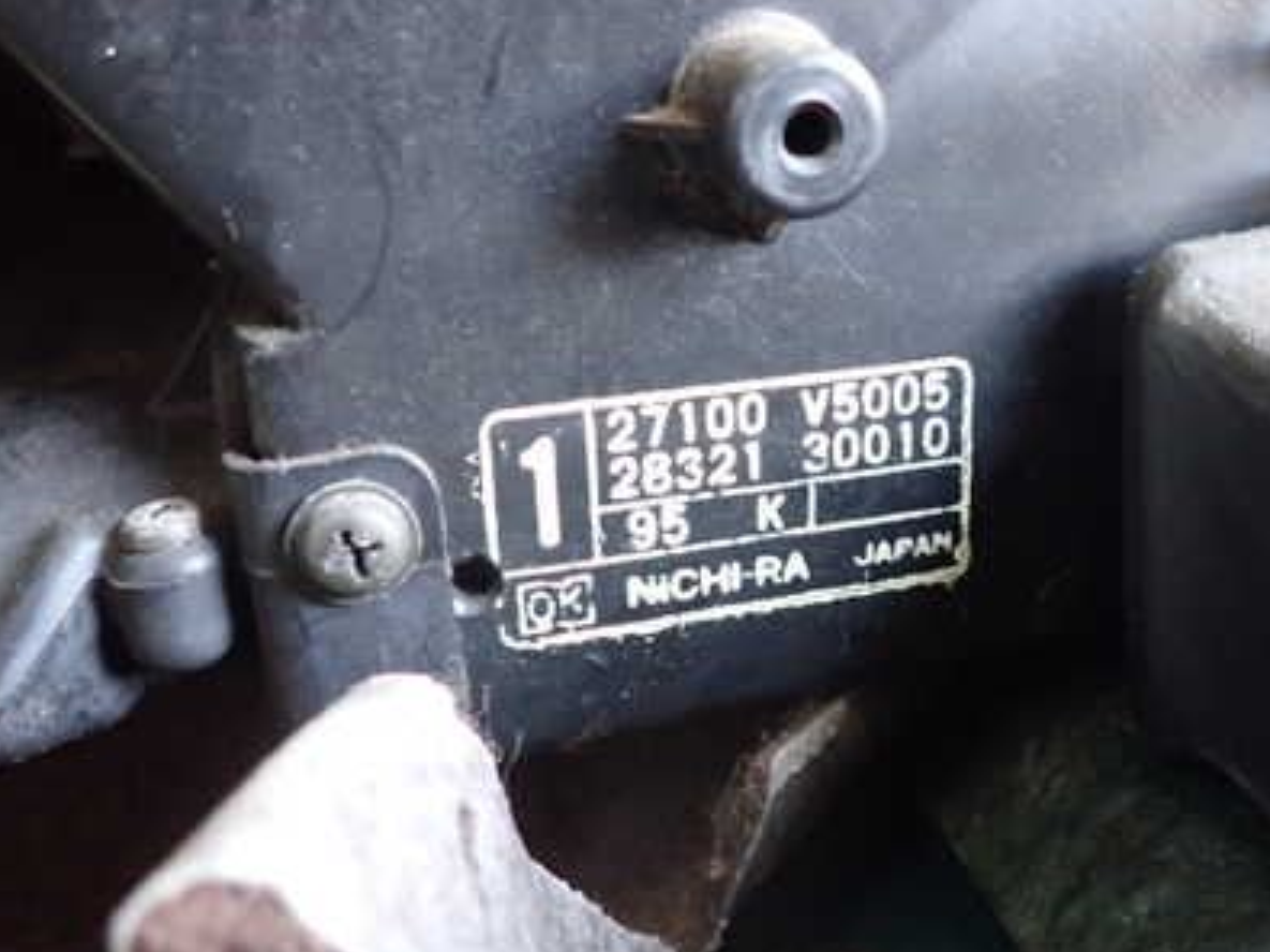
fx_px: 1394
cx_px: 775
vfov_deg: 37.5
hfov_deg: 48.6
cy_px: 354
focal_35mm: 38
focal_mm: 4.5
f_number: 2
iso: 800
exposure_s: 1/30
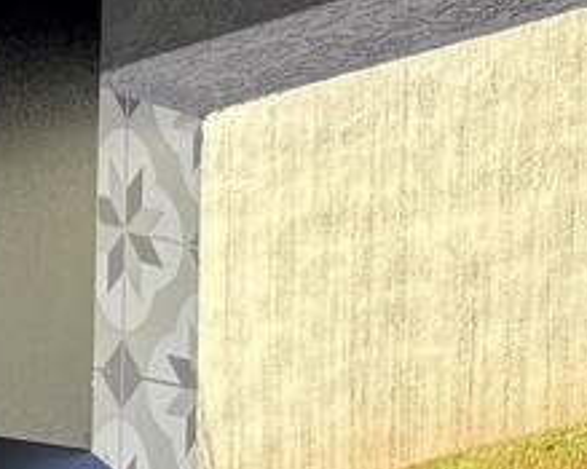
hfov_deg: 10.6
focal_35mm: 154
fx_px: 2674
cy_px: 1230
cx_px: -852
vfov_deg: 8.8
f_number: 1.78
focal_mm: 6.76
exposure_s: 1/842
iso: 80
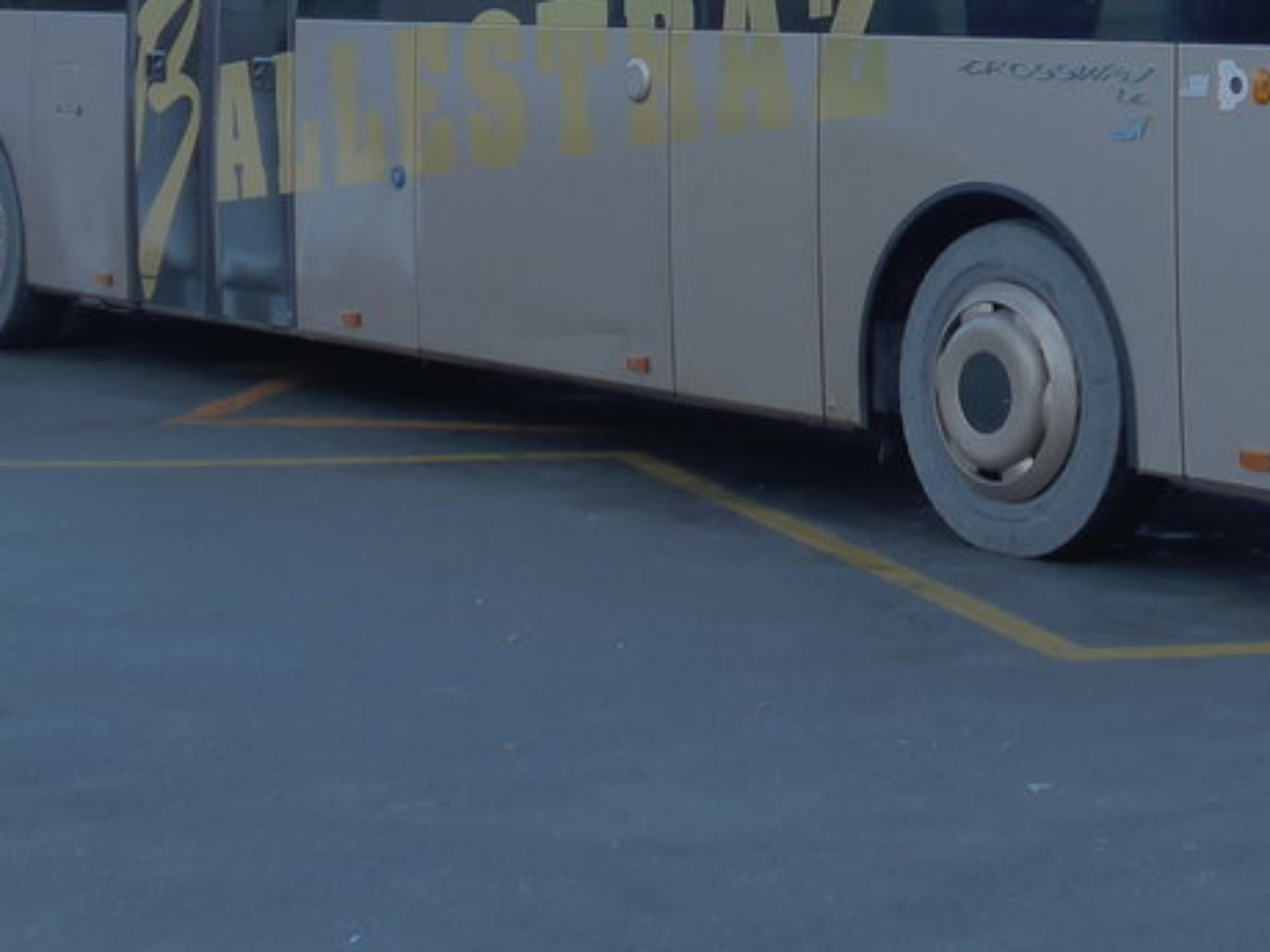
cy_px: -248
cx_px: 980
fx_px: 3449
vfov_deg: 15.1
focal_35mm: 94
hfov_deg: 20.7
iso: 160
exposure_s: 1/320
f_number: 2.4
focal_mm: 7.5
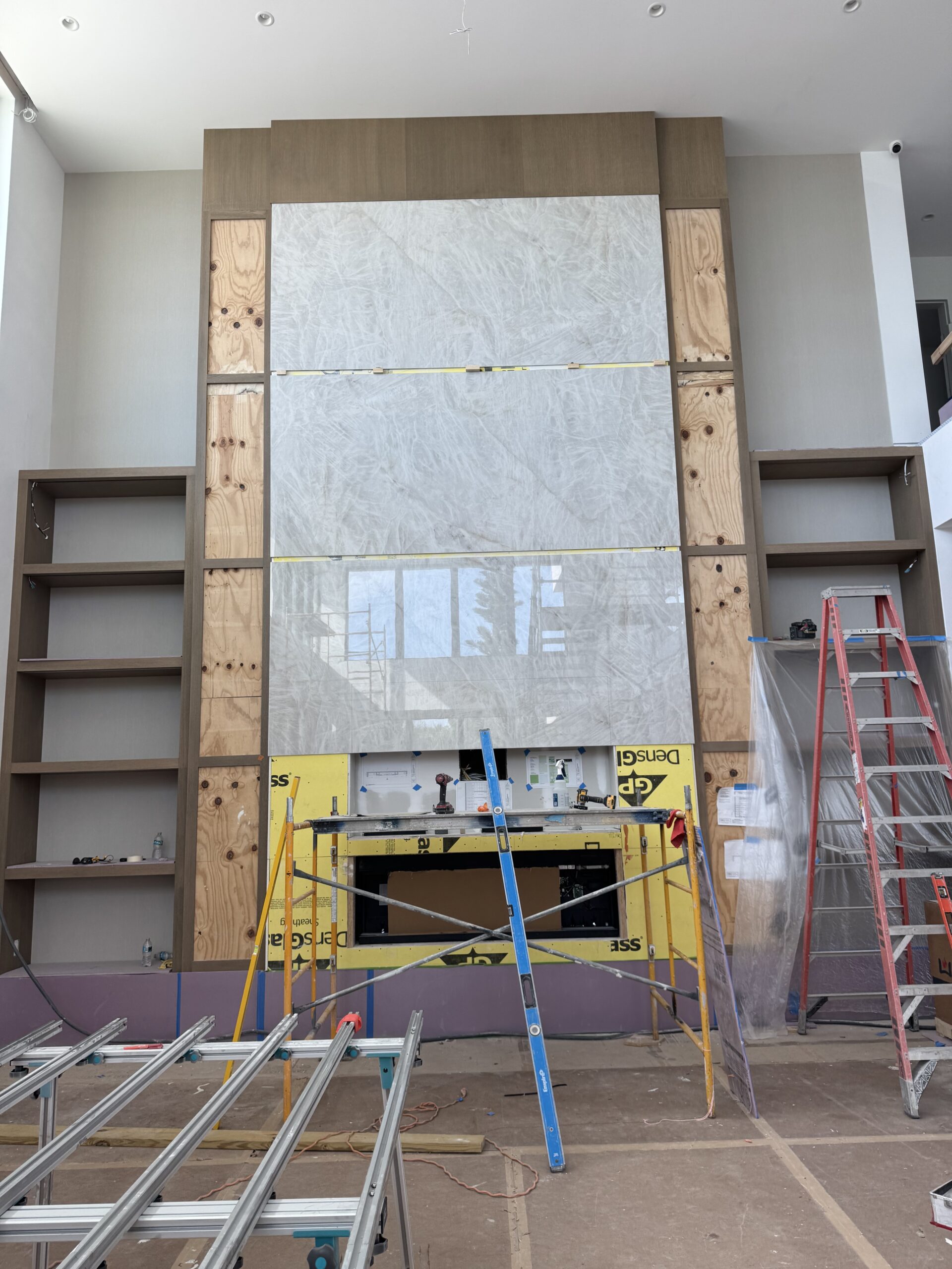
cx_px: 476
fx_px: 880
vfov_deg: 71.6
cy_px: 634
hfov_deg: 56.8
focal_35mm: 24
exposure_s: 1/149
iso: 64
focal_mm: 6.76
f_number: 1.78
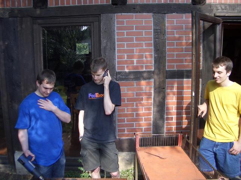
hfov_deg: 52.6
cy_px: 90
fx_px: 244
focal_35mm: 35
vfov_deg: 40.7
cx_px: 120
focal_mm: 5.8
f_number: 2.6
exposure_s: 1/320
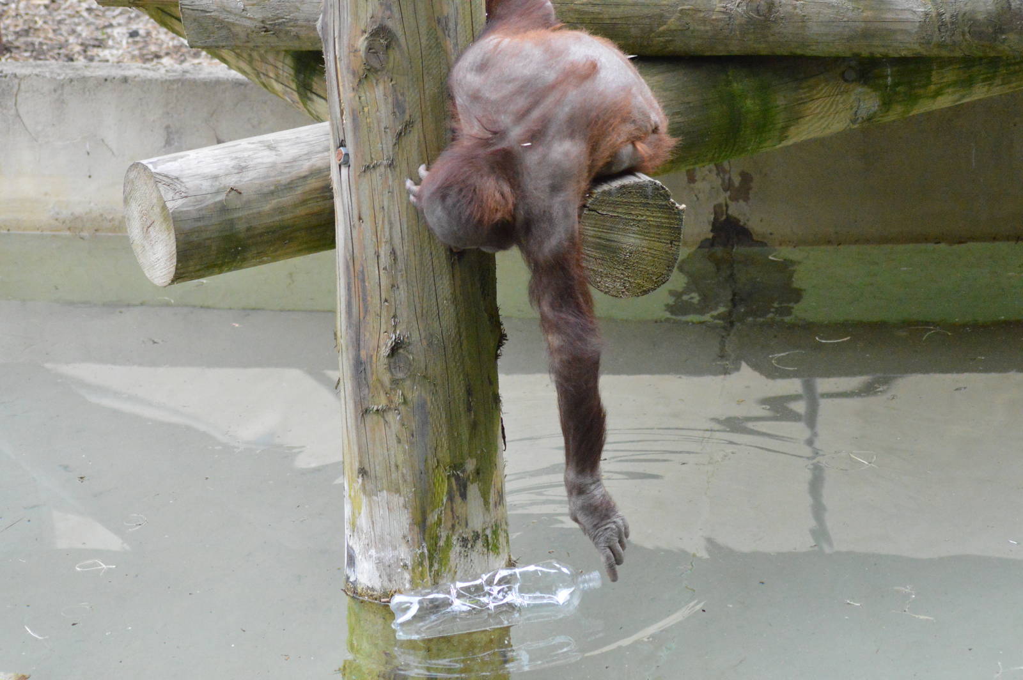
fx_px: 4685
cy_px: 340
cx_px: 512
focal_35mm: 165
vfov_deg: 8.3
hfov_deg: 12.5
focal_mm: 110
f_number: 4
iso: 6400
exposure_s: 1/4000
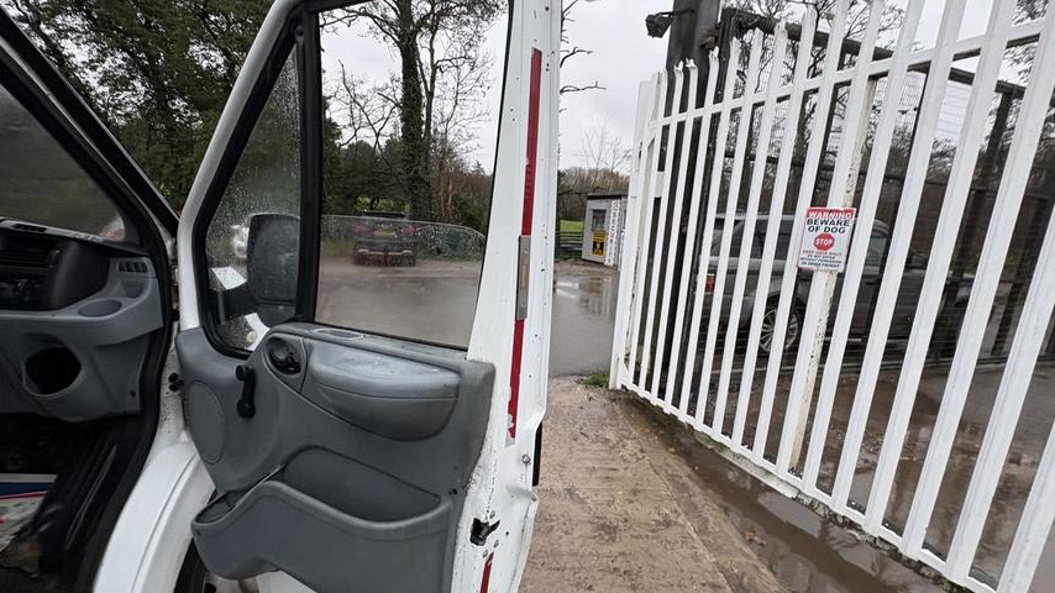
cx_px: 521
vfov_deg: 67.0
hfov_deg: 99.4
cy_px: 315
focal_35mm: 16
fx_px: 448
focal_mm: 2.22
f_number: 2.2
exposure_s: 1/99
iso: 125
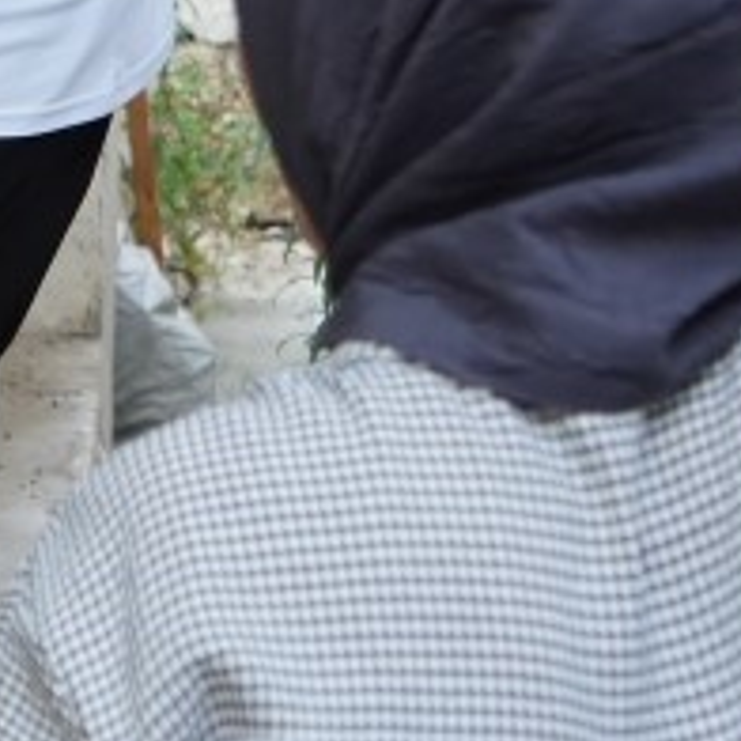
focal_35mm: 155
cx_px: -654
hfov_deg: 10.5
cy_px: 87
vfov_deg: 11.2
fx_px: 3754
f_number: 4
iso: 1000
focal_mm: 31
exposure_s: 1/200
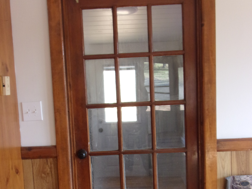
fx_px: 328
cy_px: 124
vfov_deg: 31.9
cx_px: 126
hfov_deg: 42.1
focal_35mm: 45
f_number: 3.7
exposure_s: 1/34
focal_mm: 5.9
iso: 150
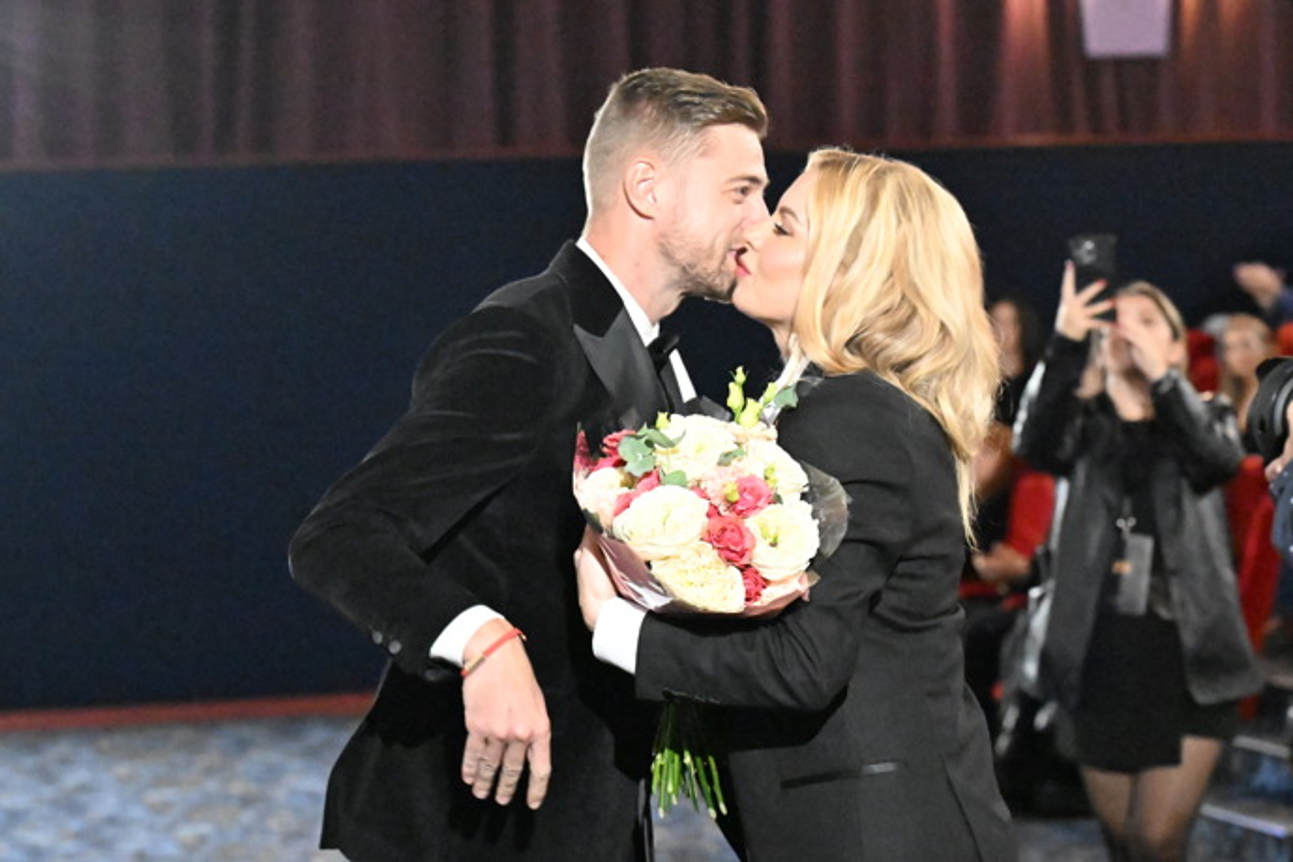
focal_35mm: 105
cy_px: 431
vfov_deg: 13.0
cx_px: 646
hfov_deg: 19.5
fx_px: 3771
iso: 25600
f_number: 3.5
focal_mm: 70
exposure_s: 1/125
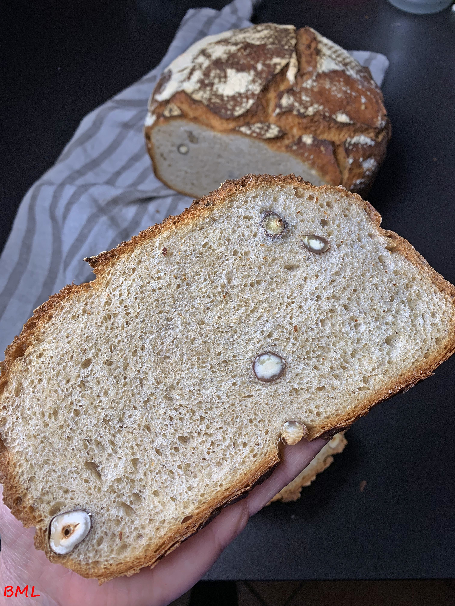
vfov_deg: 67.3
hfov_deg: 53.1
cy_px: 303
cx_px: 228
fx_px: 456
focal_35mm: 26
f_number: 1.8
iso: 50
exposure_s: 1/100
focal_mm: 4.25
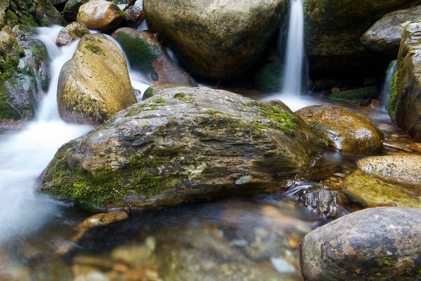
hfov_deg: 54.8
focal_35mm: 30
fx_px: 351
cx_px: 51
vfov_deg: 43.0
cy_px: 92
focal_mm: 17
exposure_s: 2
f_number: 22
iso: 50
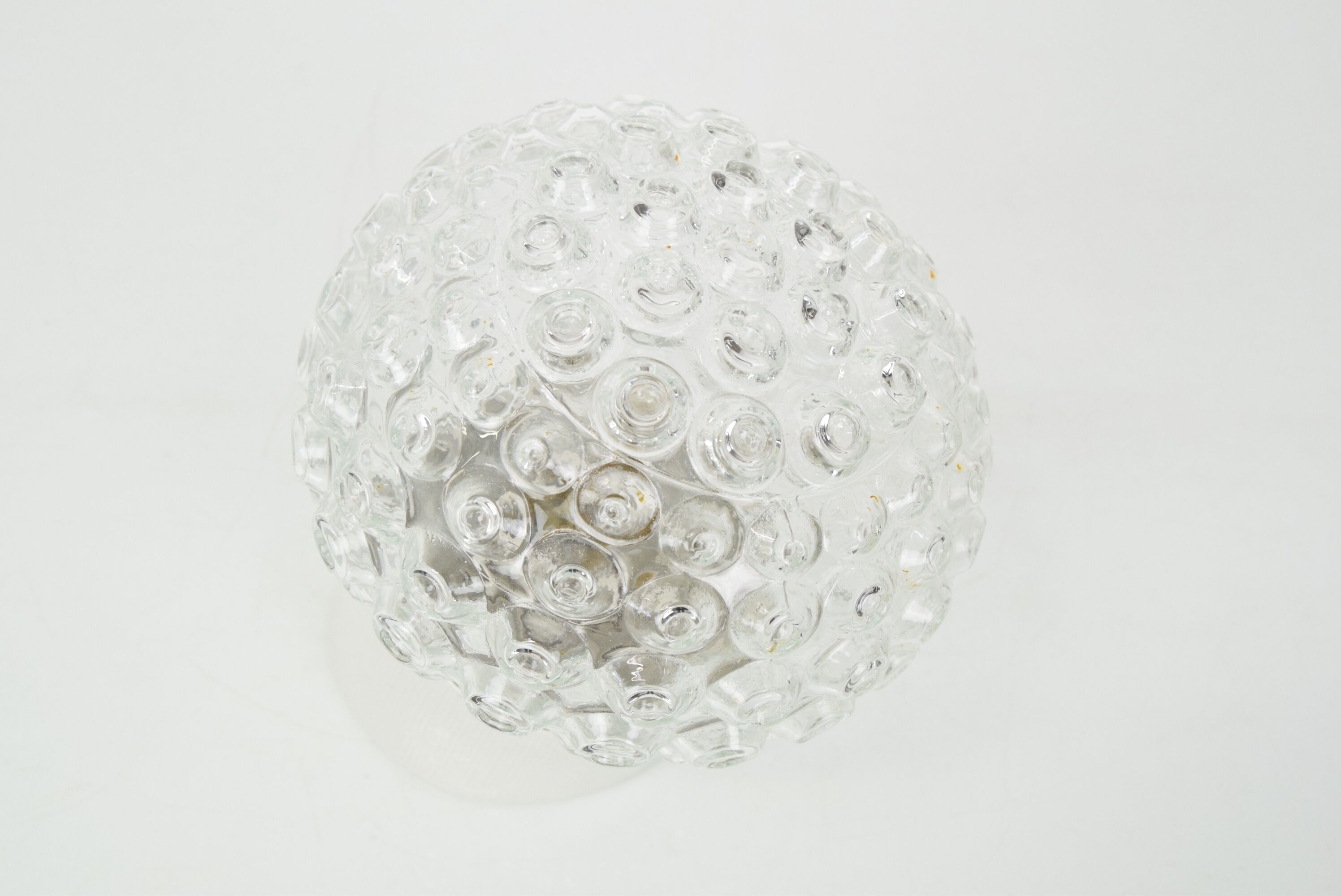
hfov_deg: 53.1
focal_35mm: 36
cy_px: 448
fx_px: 1342
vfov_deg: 36.9
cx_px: 670
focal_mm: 24
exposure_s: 1/200
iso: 1600
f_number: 7.1
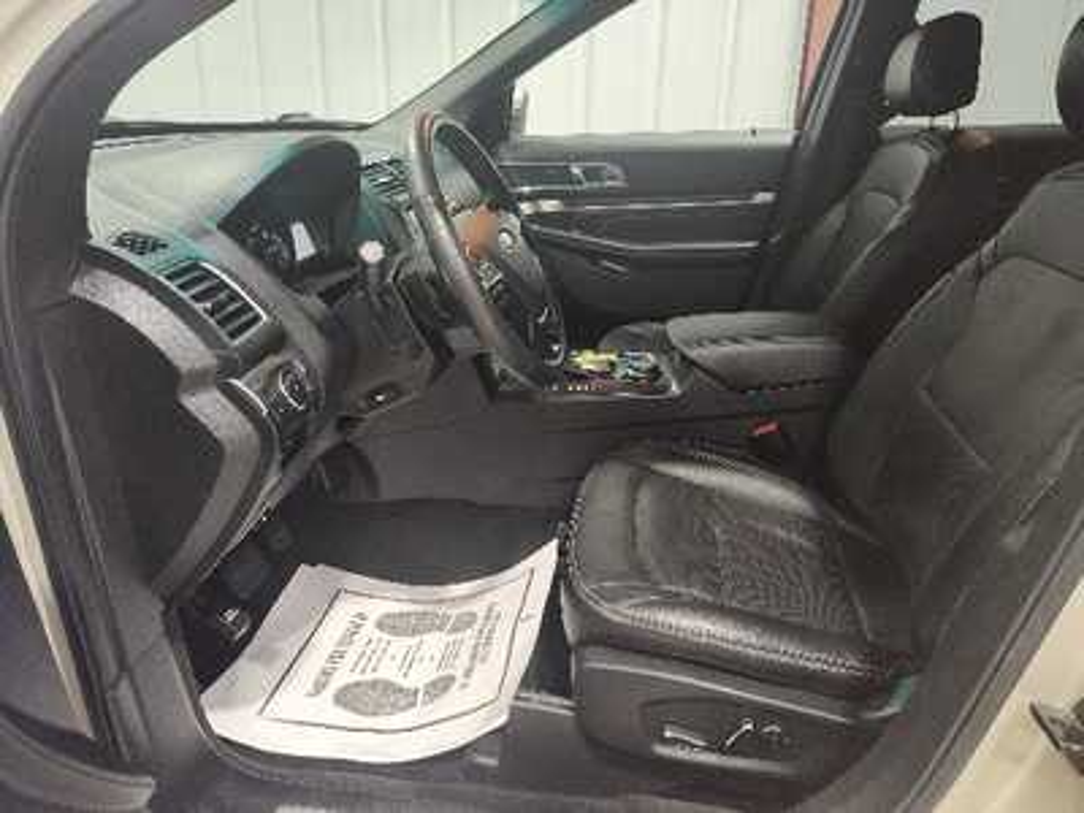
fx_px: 720
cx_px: 542
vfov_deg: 58.9
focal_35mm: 23
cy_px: 406
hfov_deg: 73.9
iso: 397
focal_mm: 5.56
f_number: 1.8
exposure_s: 1/120
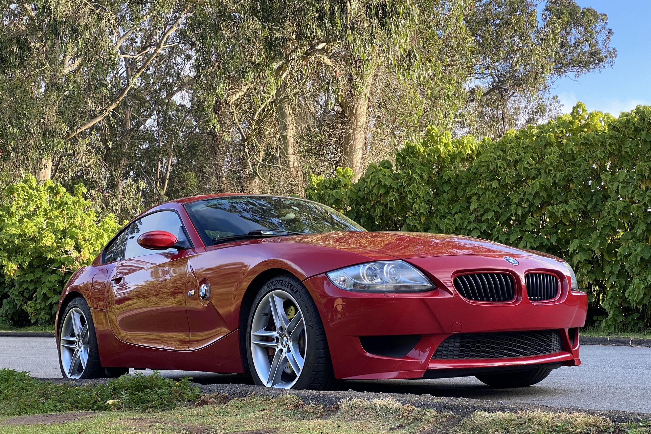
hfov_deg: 36.2
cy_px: 224
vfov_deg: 24.6
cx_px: 322
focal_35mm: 55
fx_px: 995
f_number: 2
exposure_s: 1/122
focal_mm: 6
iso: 20
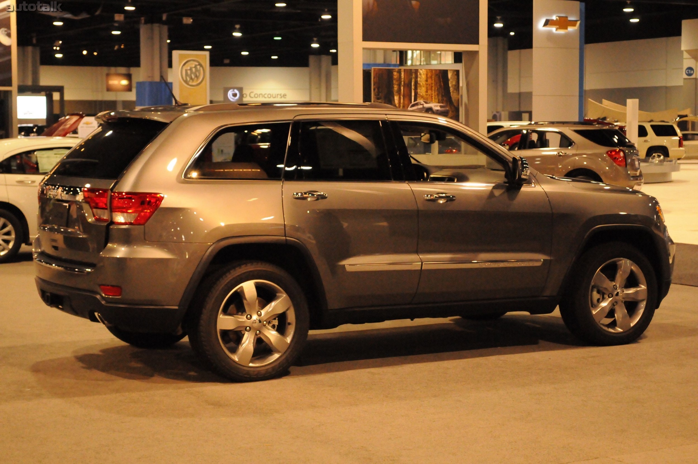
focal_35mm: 72
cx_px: 349
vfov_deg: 18.9
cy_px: 232
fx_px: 1394
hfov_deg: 28.1
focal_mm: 48
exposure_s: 1/125
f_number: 5.6
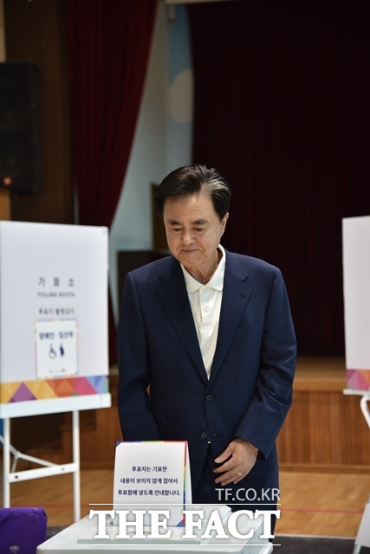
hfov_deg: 16.1
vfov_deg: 23.9
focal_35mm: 85
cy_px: 277
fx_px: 1310
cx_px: 185
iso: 1000
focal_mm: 85
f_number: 4
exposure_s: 1/320
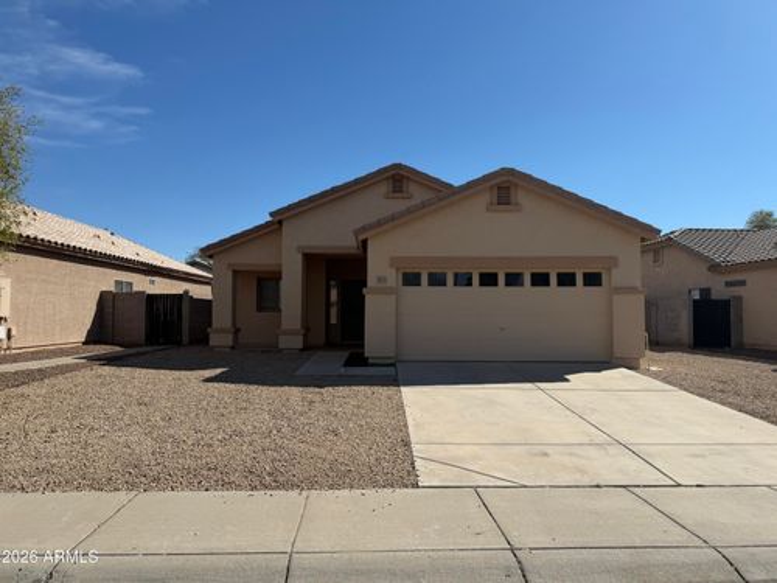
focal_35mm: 24
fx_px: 539
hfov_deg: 71.6
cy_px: 292
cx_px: 388
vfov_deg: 56.8
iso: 80
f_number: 1.78
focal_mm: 6.76
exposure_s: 1/8130
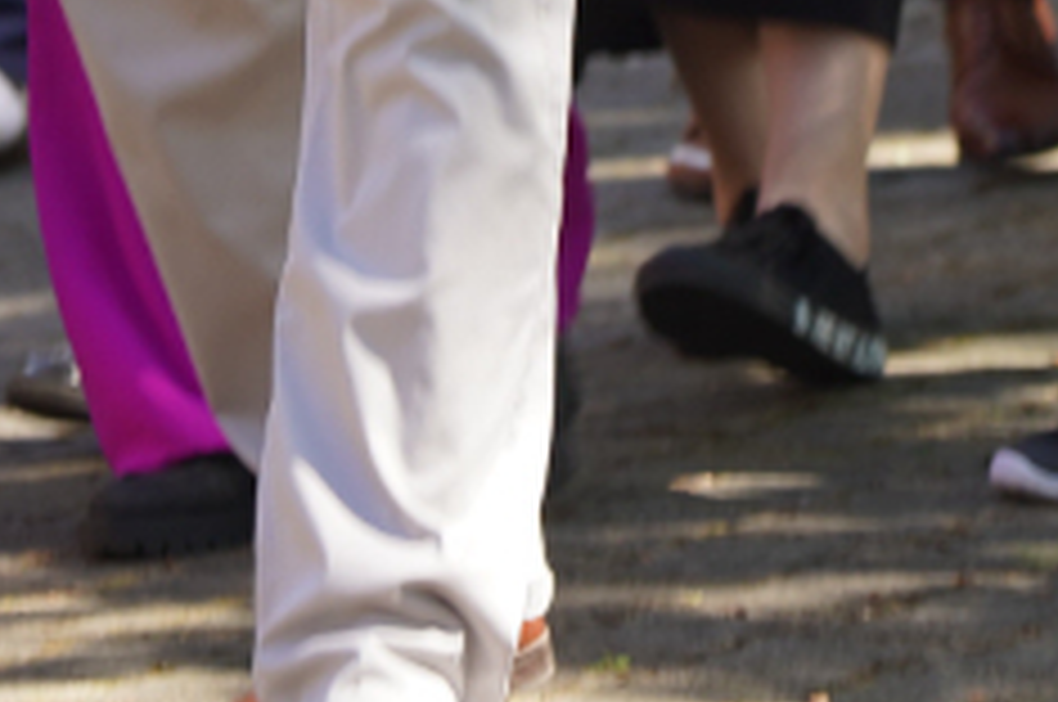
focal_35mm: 582
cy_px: -1141
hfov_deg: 3.5
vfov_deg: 2.3
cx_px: 261
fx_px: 17081
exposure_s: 1/100
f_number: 4.5
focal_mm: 105
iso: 100
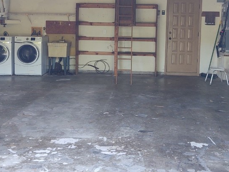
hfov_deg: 37.5
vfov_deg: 28.3
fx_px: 338
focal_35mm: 51
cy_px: 50
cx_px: 118
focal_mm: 4.75
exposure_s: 1/103
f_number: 1.7
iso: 100
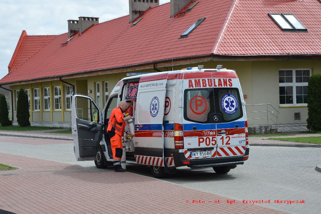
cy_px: 107
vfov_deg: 18.2
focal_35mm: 75
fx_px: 668
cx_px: 160
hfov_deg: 27.0
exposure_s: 1/250
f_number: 8
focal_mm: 50
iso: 100
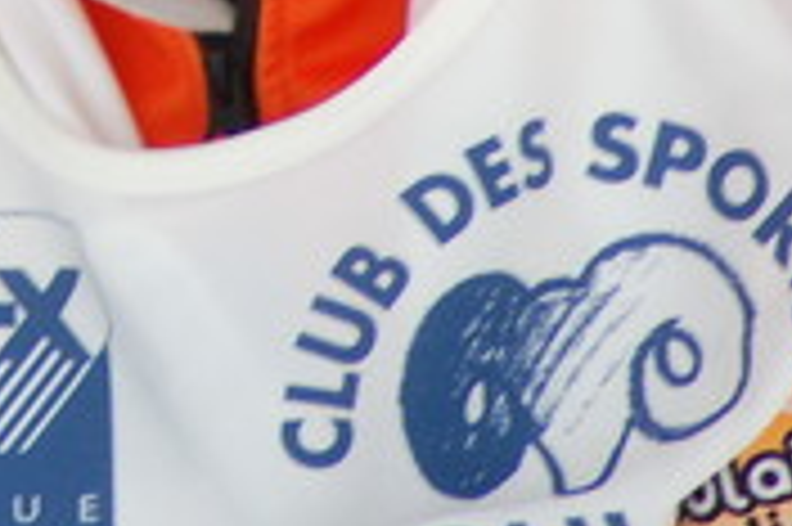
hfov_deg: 1.8
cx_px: -378
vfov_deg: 1.2
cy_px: -382
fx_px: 25232
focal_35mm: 1148
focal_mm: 210
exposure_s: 1/640
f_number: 5
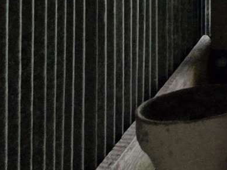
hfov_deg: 9.1
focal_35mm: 183
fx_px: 1201
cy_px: -362
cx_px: 639
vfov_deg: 7.1
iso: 64
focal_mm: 5.4
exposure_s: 1/180
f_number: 1.8
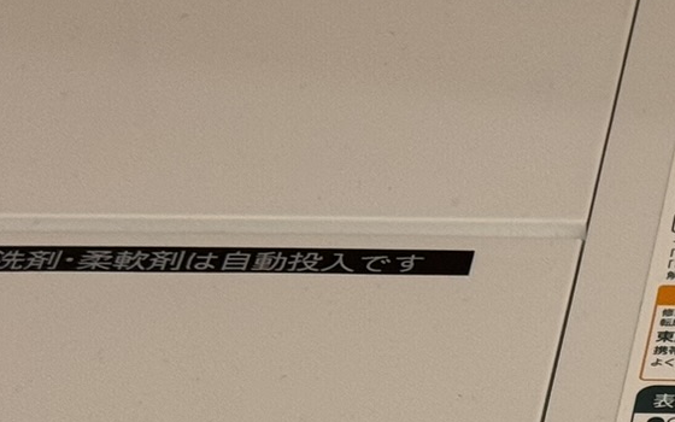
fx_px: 3422
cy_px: 524
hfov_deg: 10.7
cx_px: 1150
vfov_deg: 7.0
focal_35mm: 186
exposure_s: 1/60
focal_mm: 6.76
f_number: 1.78
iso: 100
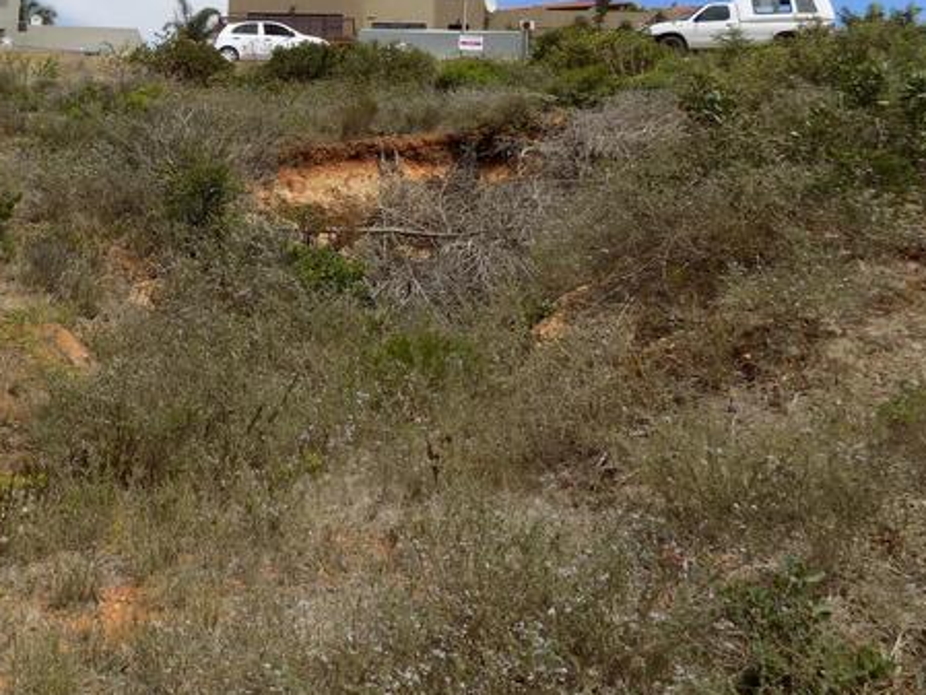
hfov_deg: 43.5
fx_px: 1097
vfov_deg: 33.5
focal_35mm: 41
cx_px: 179
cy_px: 85
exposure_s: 1/1250
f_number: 3.1
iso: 80
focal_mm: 4
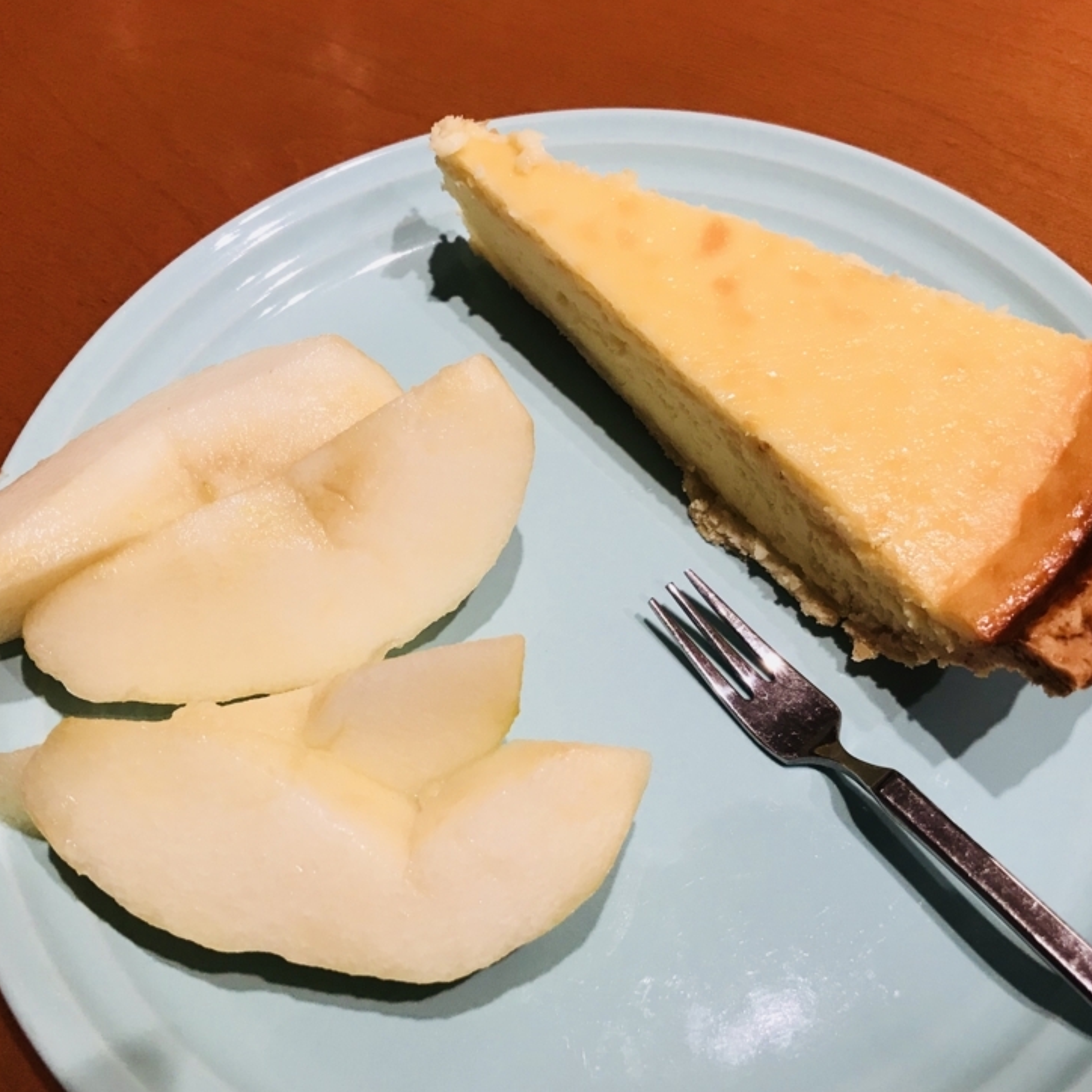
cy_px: 566
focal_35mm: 35
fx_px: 1249
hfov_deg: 47.2
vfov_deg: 47.2
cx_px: 566
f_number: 1.8
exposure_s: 1/33
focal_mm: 3.99
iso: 32
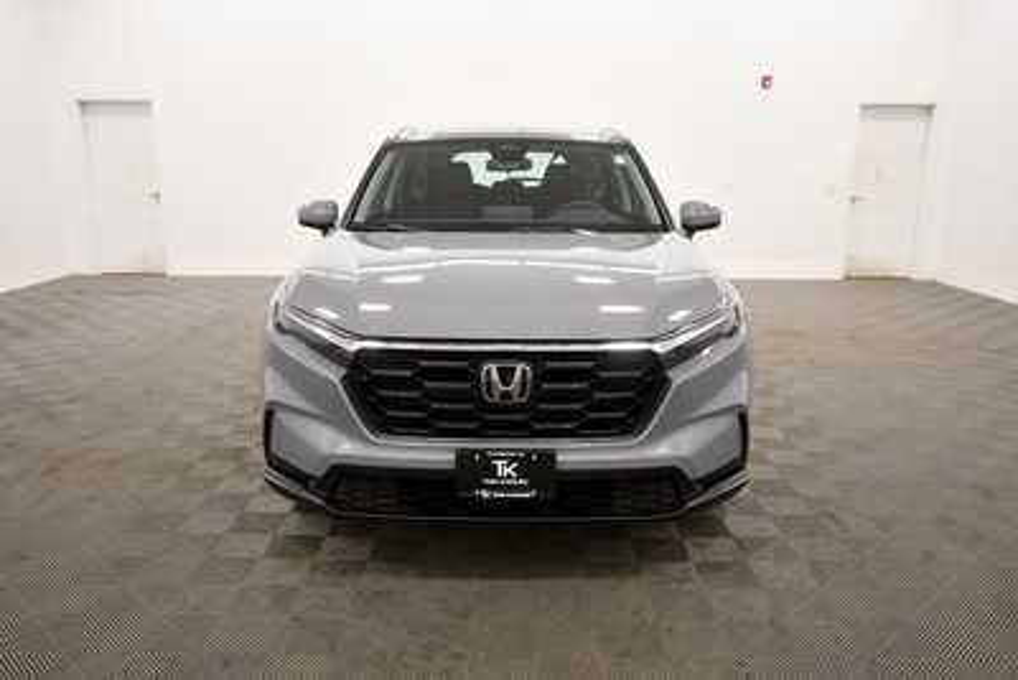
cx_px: 509
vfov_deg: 48.0
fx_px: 764
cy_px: 340
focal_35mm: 27
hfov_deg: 67.4
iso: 1000
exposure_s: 1/125
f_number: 5.3
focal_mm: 18
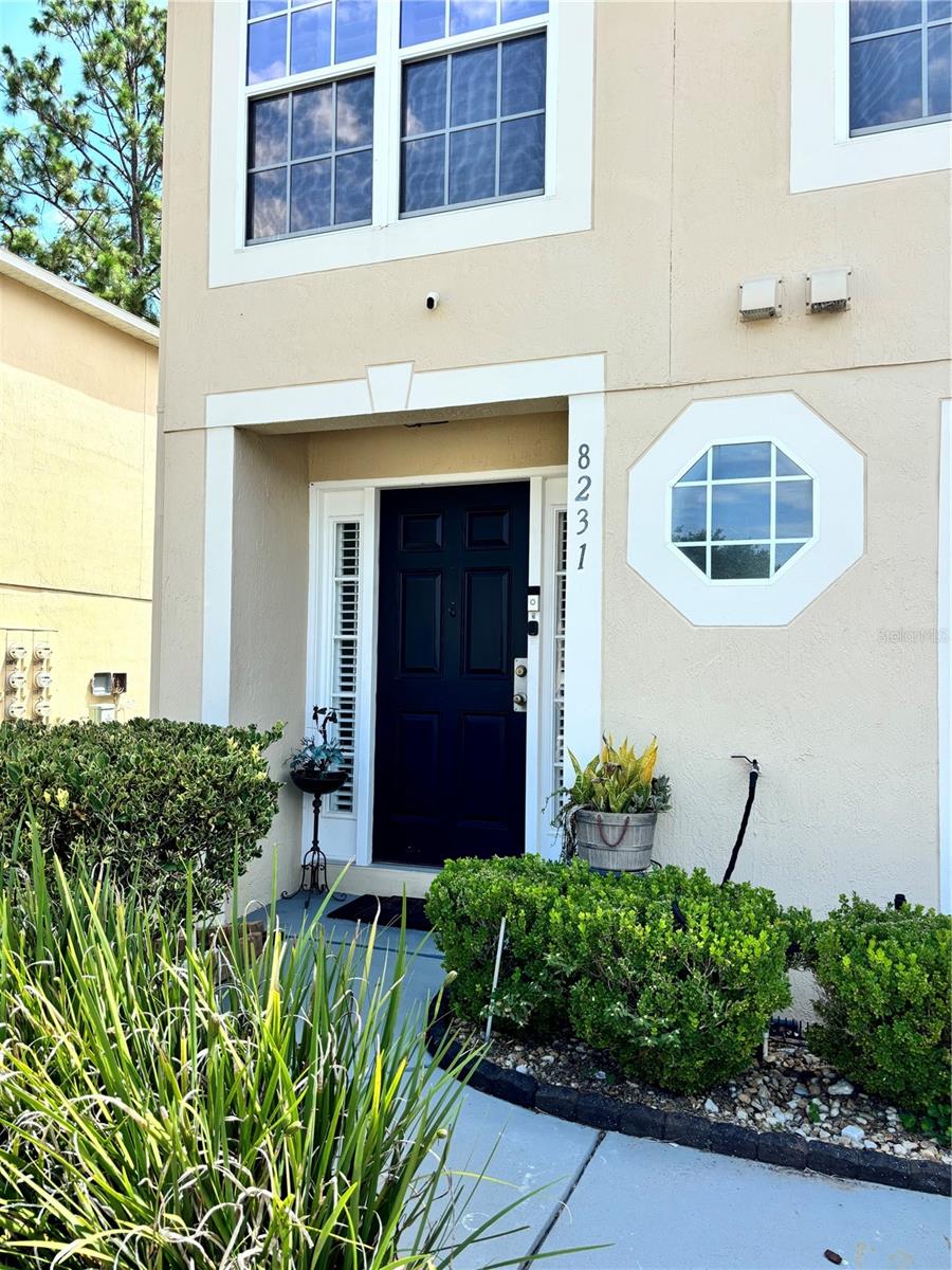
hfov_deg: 53.1
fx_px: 953
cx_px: 476
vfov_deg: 67.3
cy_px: 635
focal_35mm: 26
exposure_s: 1/1381
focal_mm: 5.96
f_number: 1.6
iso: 50
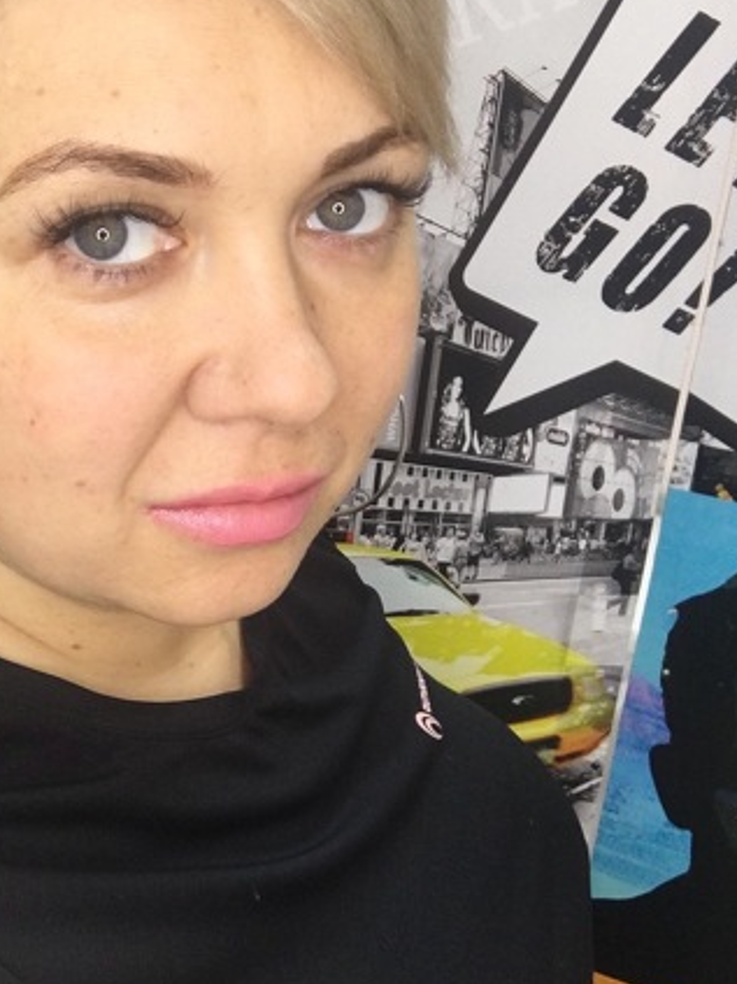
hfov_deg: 32.7
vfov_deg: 42.8
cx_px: 267
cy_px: 402
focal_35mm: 44
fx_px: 1250
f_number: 2.2
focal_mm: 2.65
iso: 40
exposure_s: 1/50
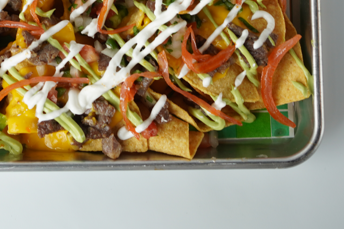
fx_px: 1177
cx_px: 85
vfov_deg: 11.0
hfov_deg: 16.5
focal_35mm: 123
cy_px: -29
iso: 160
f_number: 5.6
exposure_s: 1/40
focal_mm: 35
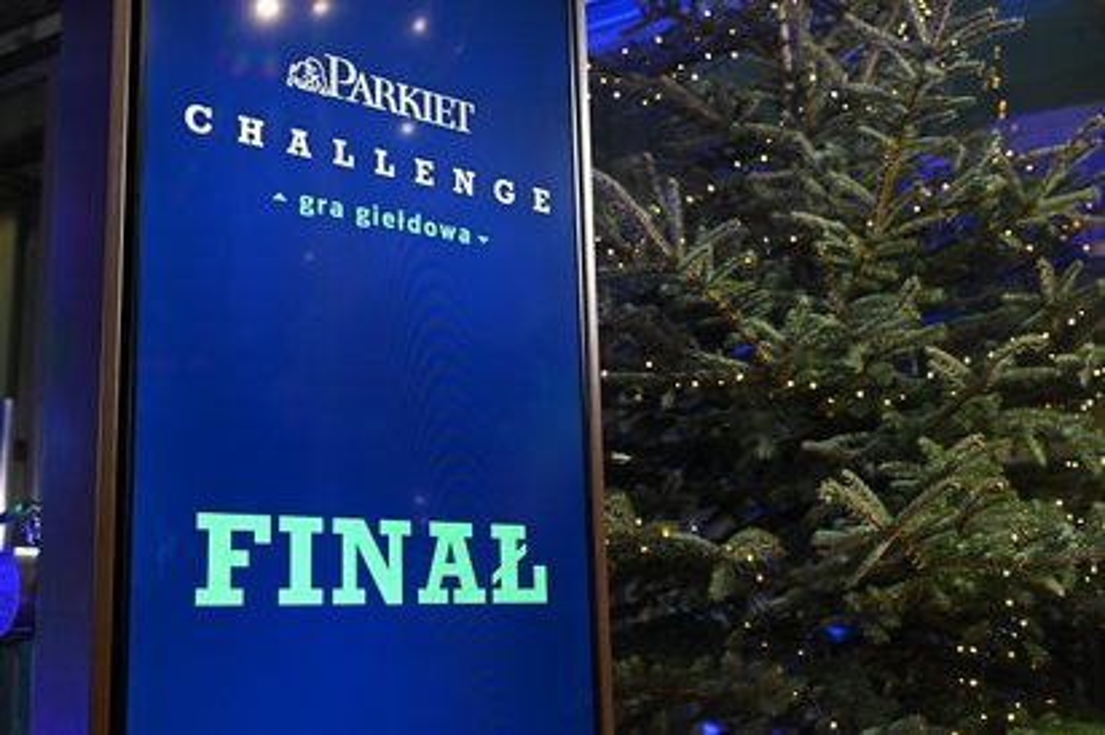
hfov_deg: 46.4
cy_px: 368
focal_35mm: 42
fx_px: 1288
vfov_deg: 31.8
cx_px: 552
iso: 2500
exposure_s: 1/160
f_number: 4.5
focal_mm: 42
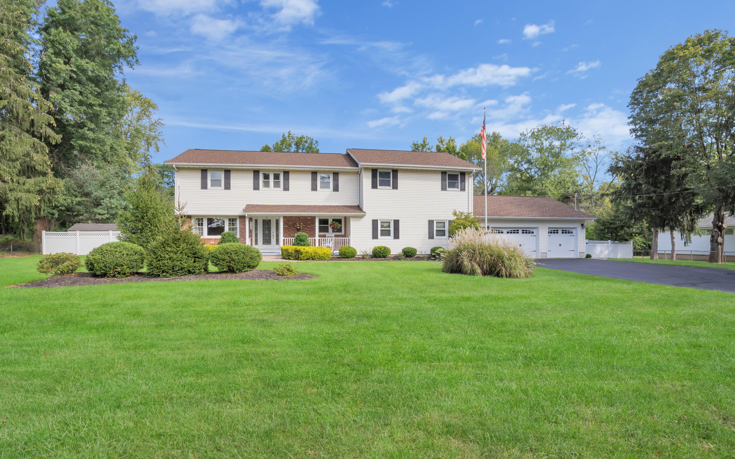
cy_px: 248
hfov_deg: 94.3
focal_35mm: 17
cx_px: 358
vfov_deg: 67.9
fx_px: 341
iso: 100
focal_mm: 16
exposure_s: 1/30
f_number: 8
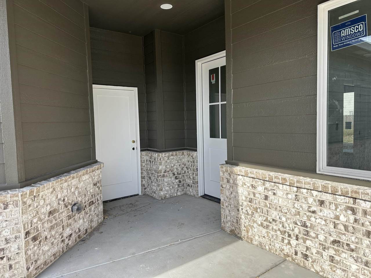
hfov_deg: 71.6
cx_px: 186
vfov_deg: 56.8
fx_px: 257
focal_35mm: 24
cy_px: 139
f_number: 1.78
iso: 80
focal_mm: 6.86
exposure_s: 1/1779
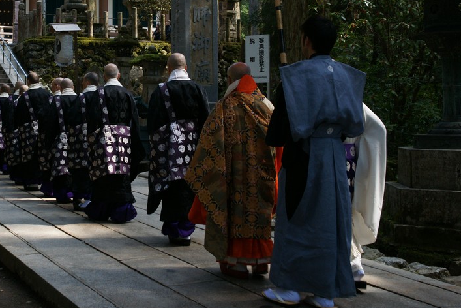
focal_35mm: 57
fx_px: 730
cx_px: 105
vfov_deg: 23.6
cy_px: 88
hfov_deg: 34.2
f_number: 8
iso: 400
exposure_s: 1/60
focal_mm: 35
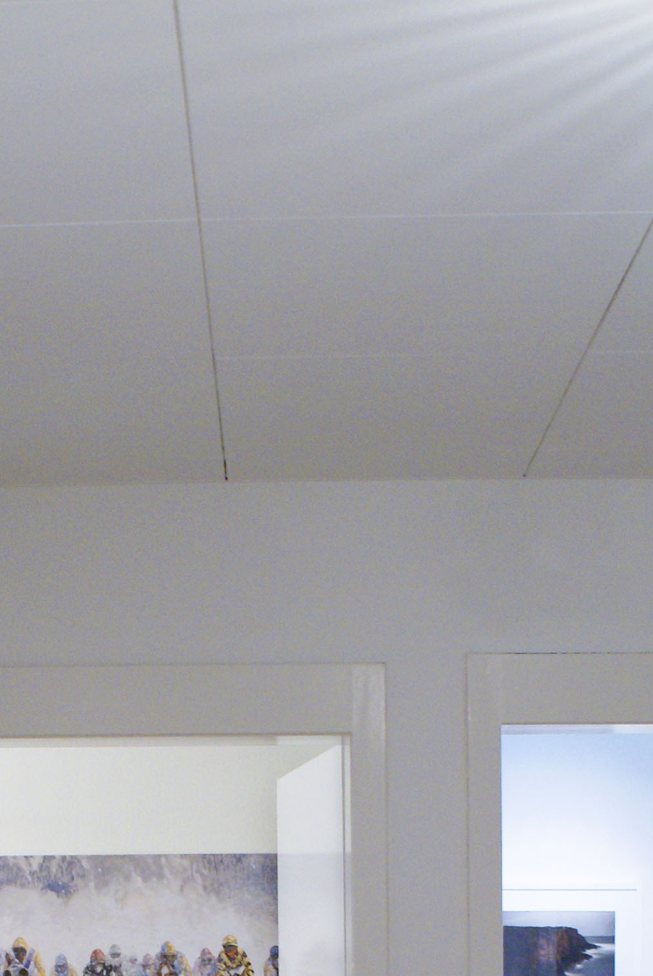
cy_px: 1026
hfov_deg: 19.7
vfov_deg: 27.2
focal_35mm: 69
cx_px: 175
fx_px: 1872
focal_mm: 18
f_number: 3.5
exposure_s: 1/25
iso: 400
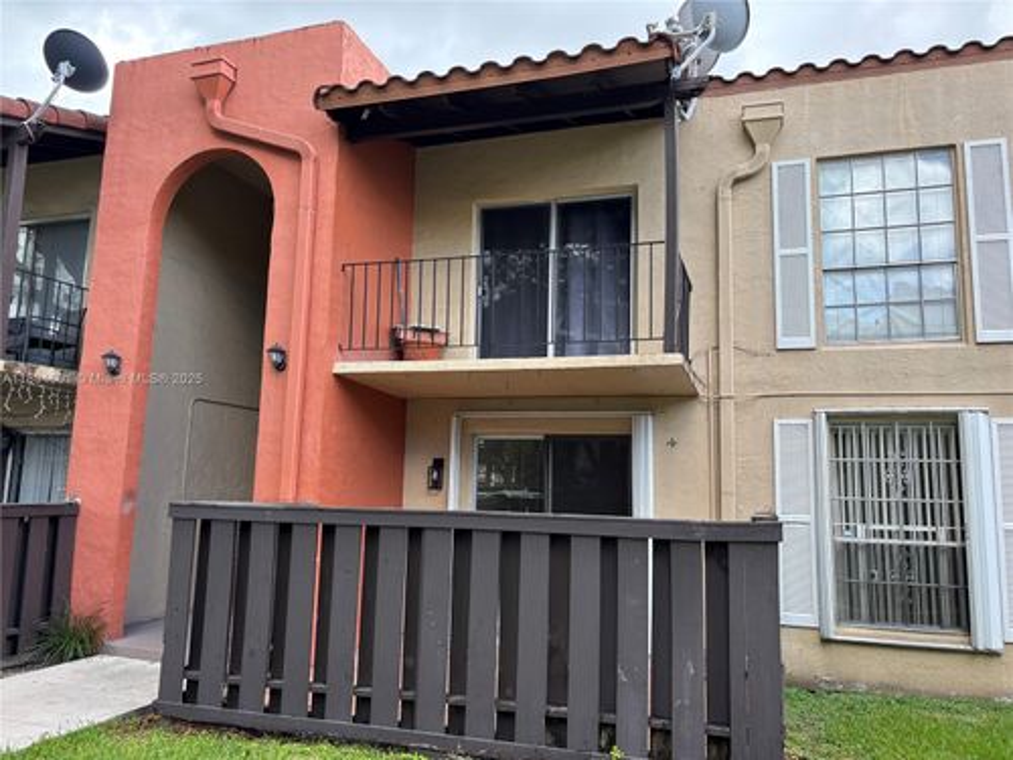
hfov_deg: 67.3
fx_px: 761
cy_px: 380
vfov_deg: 53.1
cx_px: 506
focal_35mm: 26
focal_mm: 5.96
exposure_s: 1/321
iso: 50
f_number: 1.6
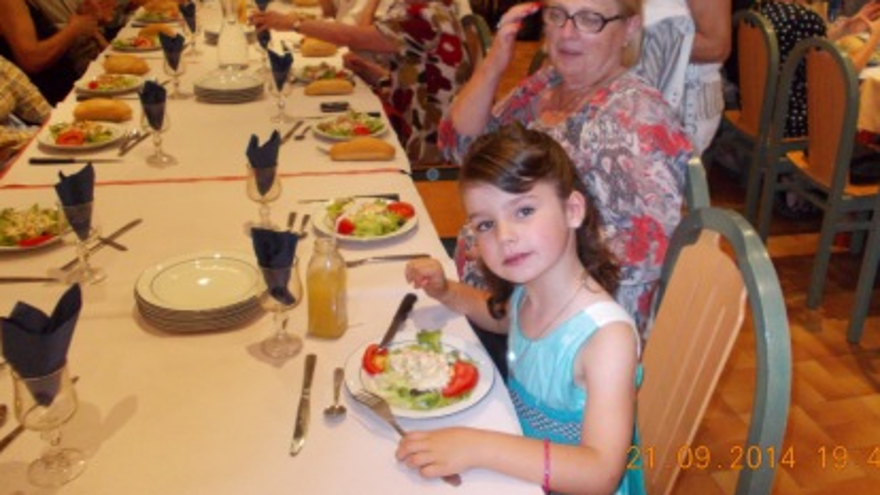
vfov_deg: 35.5
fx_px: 770
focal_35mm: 33
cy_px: 185
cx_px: 472
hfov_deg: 59.4
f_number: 2.7
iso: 200
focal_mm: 4
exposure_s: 1/25
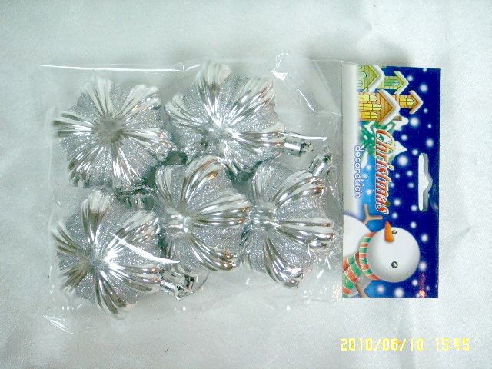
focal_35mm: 70
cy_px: 184
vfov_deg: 21.0
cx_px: 246
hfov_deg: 27.8
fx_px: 995
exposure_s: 1/45
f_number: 4.1
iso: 150
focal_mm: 11.8
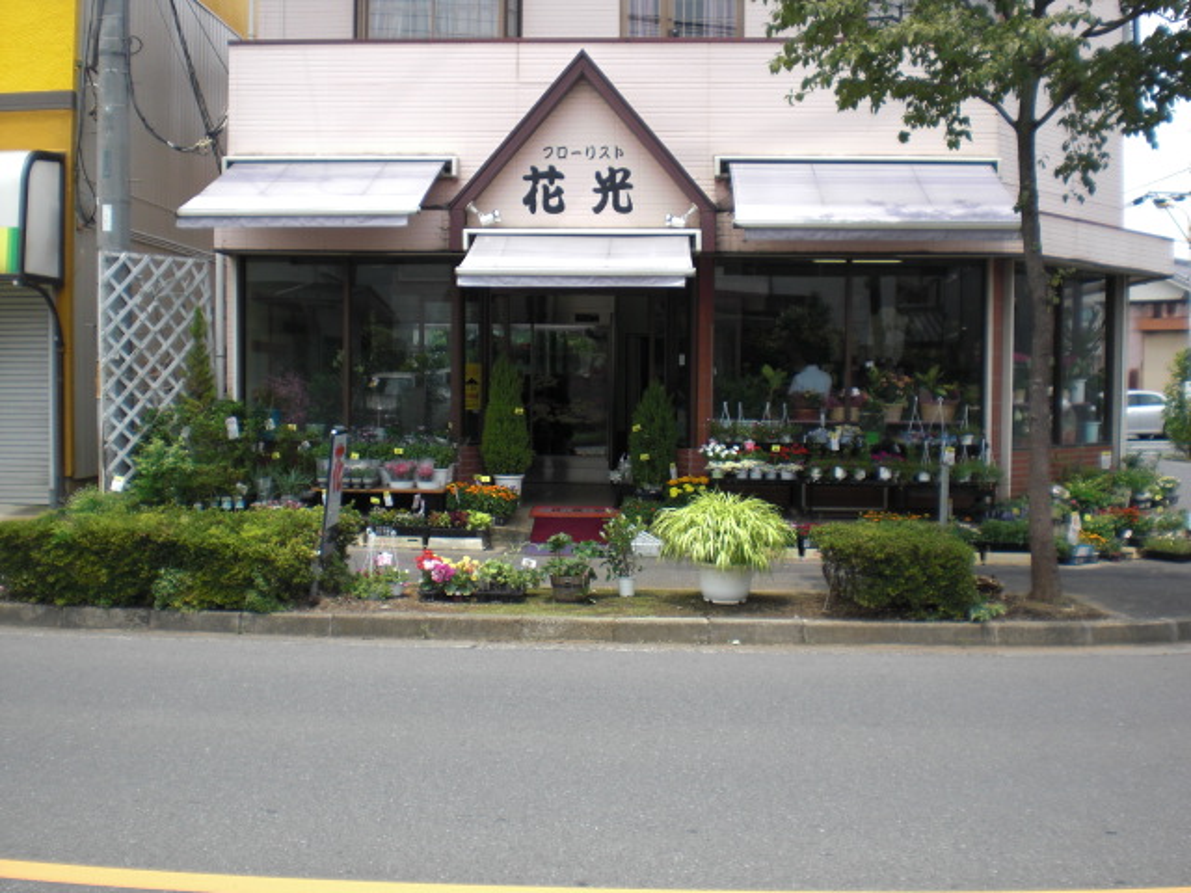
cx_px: 596
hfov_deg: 49.0
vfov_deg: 37.7
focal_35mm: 38
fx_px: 1307
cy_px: 446
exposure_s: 1/500
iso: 64
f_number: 3.1
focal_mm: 6.3
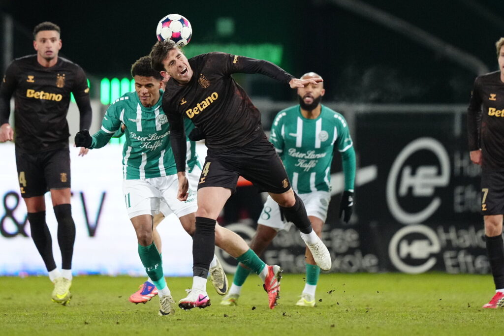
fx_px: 5600
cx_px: 252
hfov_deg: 5.2
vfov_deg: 3.4
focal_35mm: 400
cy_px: 168
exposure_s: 1/1600
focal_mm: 400
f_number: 2.8
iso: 5000
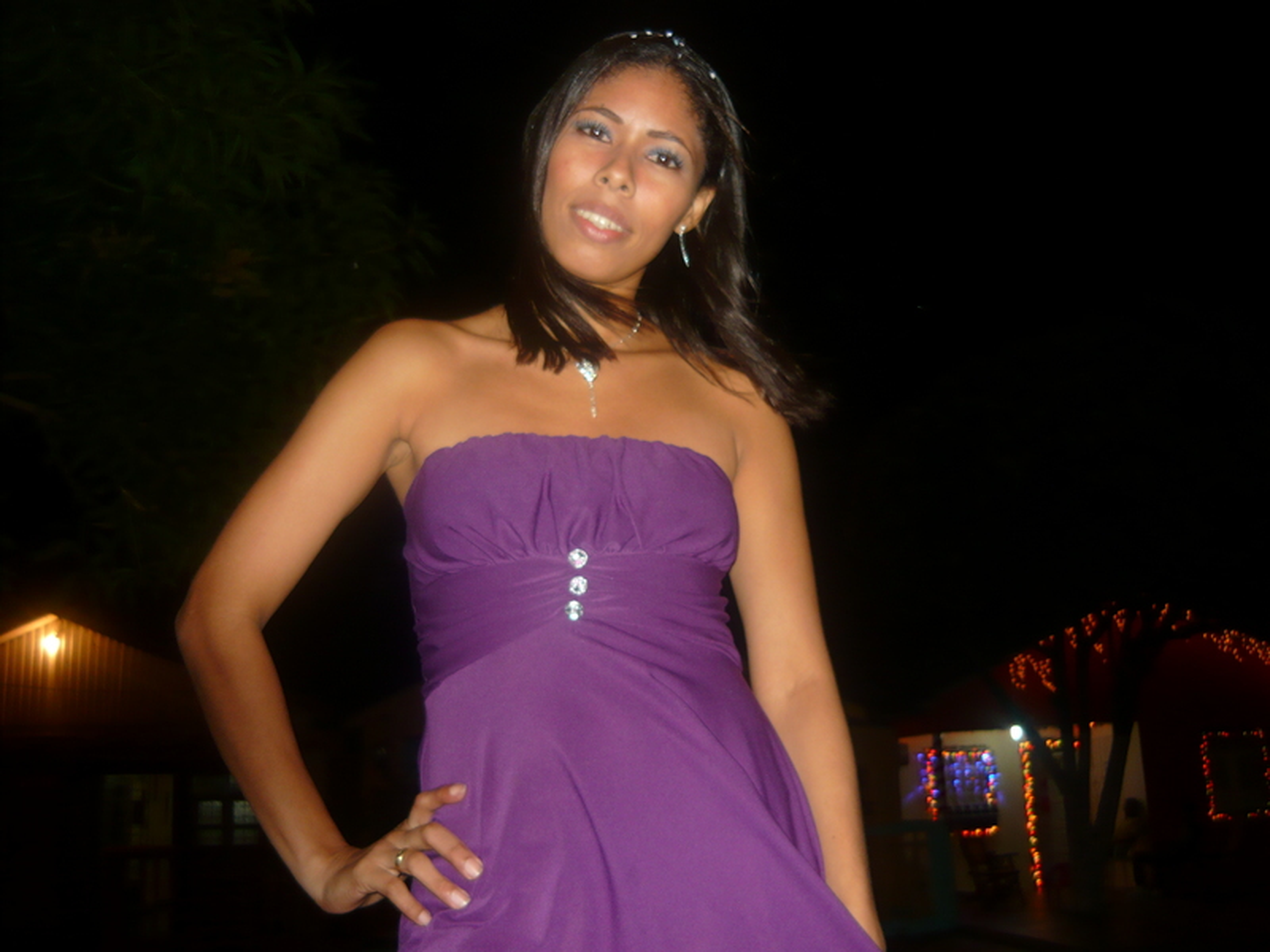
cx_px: 635
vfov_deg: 42.9
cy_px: 476
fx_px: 1211
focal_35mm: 33
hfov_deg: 55.4
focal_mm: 5.5
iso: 100
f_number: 2.8
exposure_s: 1/30
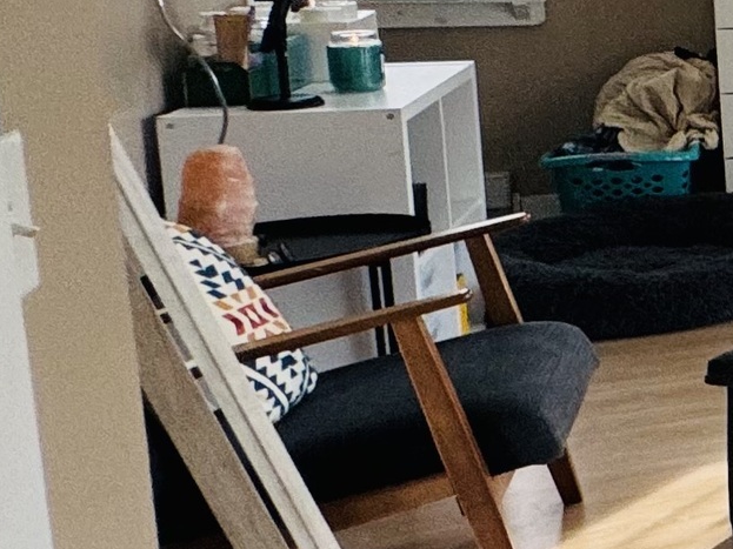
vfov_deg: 20.8
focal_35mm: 69
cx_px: 1779
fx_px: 1461
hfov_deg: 15.0
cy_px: 49
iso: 80
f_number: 2.2
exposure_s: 1/99
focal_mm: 2.22
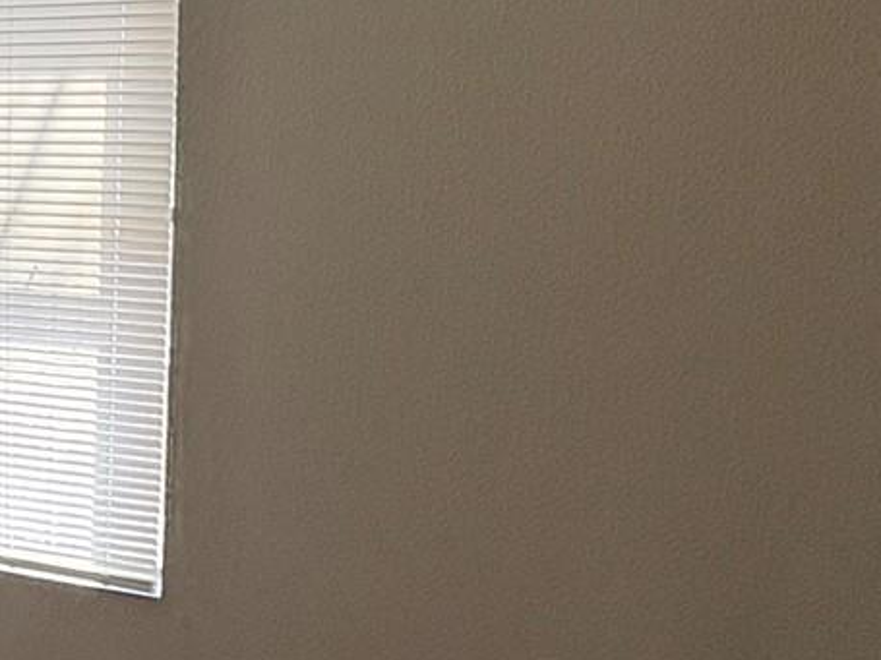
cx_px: 91
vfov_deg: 22.0
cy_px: 728
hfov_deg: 29.5
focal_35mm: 63
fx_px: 1603
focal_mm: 2.22
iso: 80
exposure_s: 1/145
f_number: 2.2
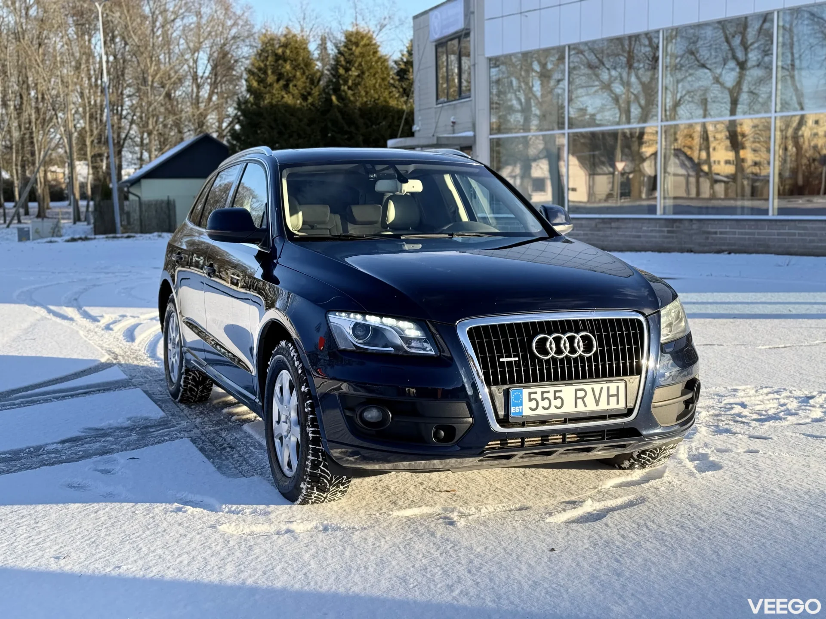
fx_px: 1145
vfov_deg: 30.3
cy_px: 310
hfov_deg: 39.7
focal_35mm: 48
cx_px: 413
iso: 100
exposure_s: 1/802
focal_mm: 6.76
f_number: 1.78
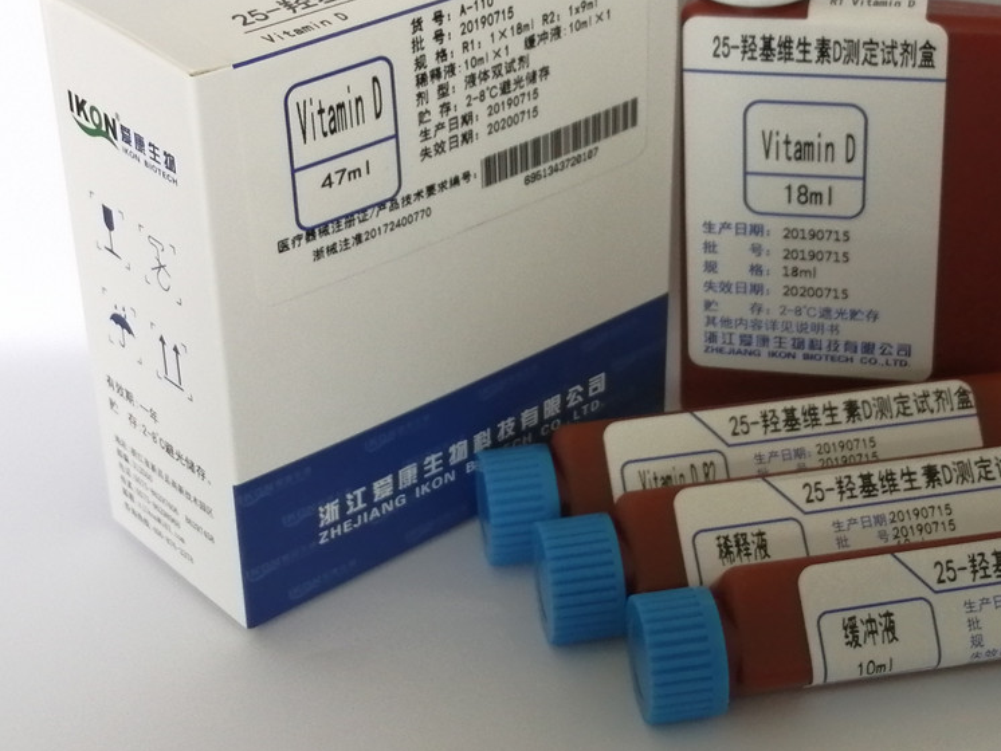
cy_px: 316
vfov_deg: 21.9
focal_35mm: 67
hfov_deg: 28.9
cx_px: 607
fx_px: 1938
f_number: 1.8
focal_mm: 3.64
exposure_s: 1/50
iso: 80
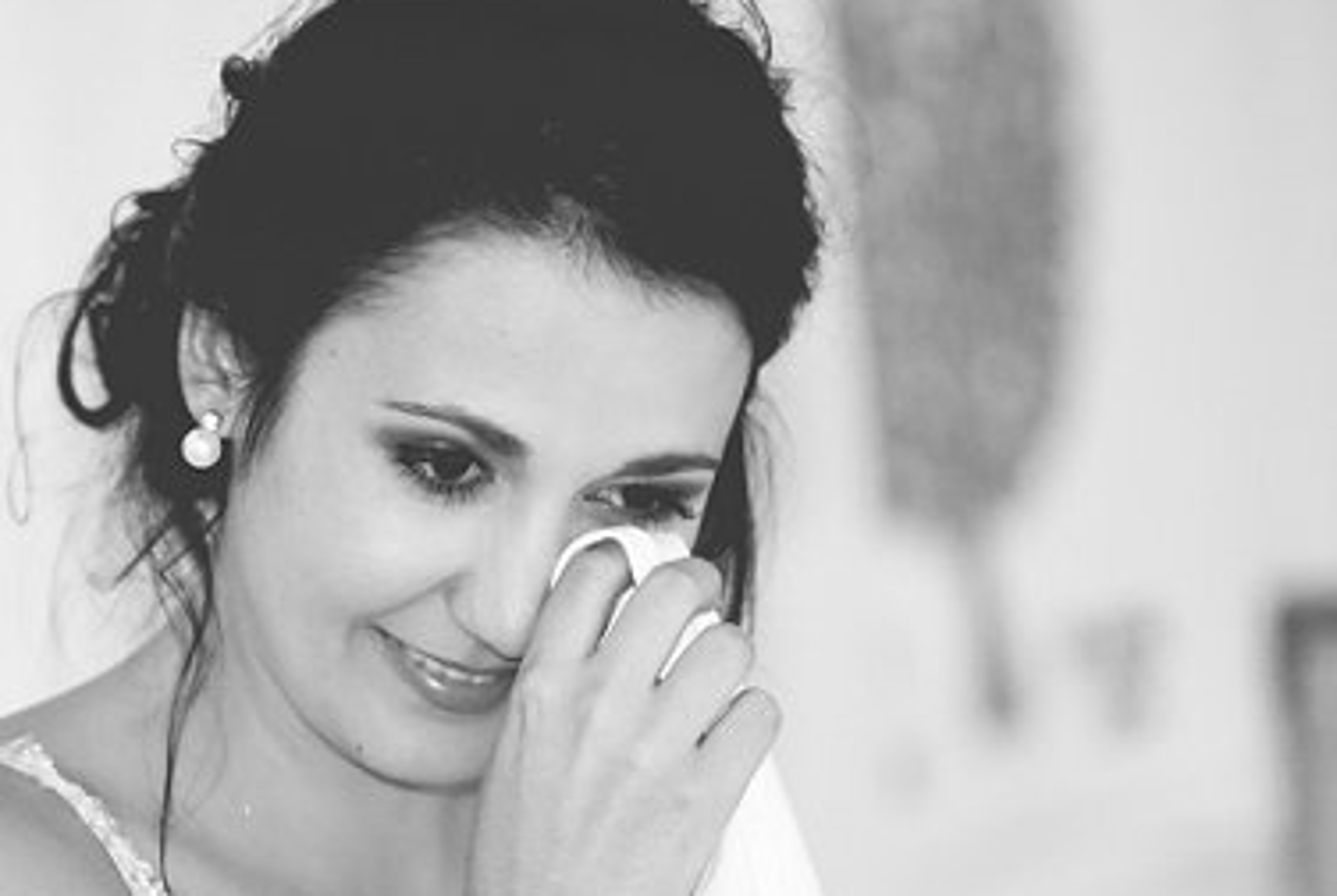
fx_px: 11085
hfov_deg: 6.9
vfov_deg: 4.6
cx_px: 372
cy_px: 672
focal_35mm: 298
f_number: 3.2
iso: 5000
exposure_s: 1/100
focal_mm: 140
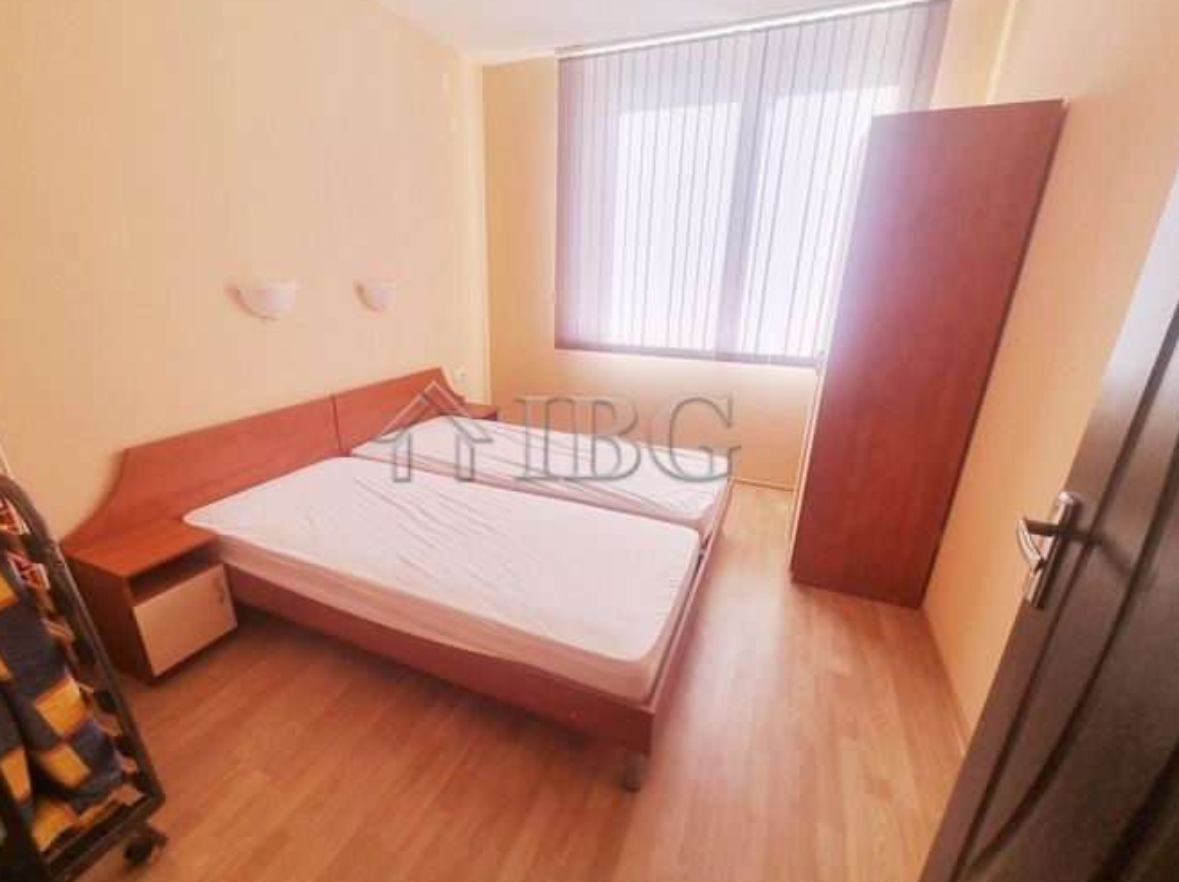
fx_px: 476
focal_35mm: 14
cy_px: 448
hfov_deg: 102.0
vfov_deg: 85.6
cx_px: 555
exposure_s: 1/100
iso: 64
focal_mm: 2.2
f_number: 2.2
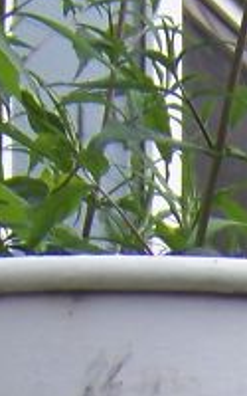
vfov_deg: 8.4
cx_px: 518
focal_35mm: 224
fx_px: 2413
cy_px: 1009
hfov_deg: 5.7
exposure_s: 1/400
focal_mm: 5.85
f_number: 2.8
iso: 64
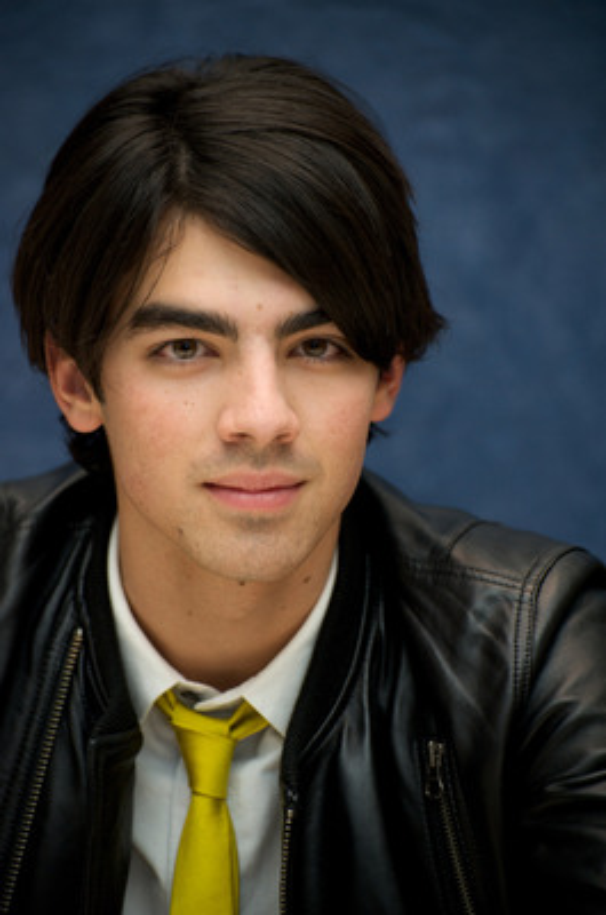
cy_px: 458
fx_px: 3677
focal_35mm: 145
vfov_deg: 14.2
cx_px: 303
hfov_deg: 9.4
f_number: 5
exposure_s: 1/60
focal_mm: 145
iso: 640
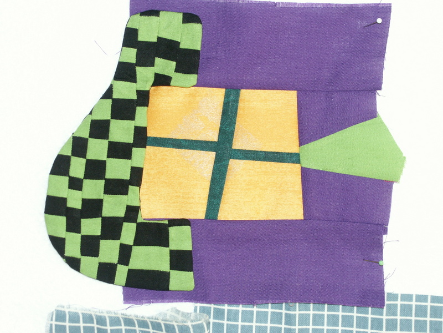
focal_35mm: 95
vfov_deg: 15.6
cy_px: 166
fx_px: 1216
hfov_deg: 20.7
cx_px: 222
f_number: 3.5
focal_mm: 23.45
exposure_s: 1/90
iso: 200
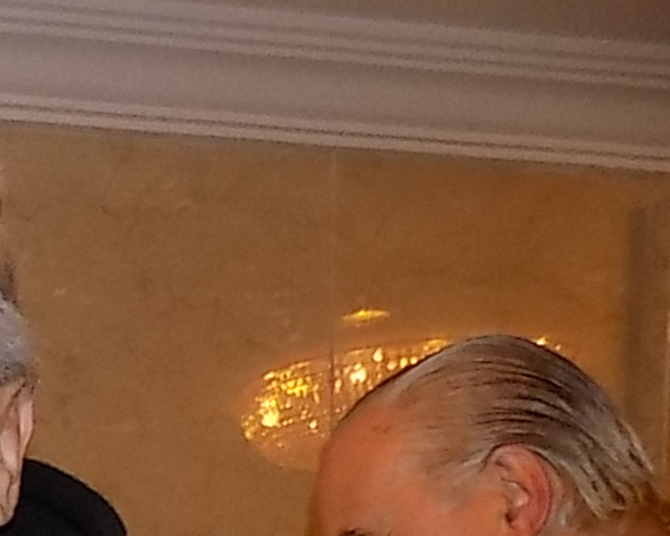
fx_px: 1983
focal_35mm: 100
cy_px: 1047
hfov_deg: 15.8
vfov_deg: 13.4
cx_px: -599
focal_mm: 4
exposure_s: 1/30
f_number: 3.1
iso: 200
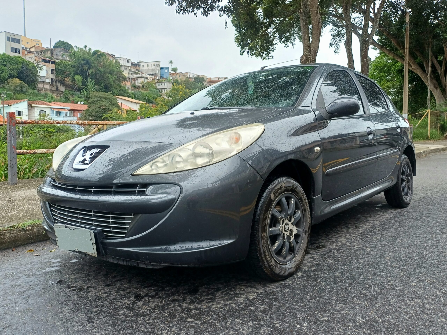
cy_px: 168
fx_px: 323
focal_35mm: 25
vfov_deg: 54.9
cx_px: 224
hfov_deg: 69.4
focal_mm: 4.65
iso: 50
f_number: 1.8
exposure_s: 1/526
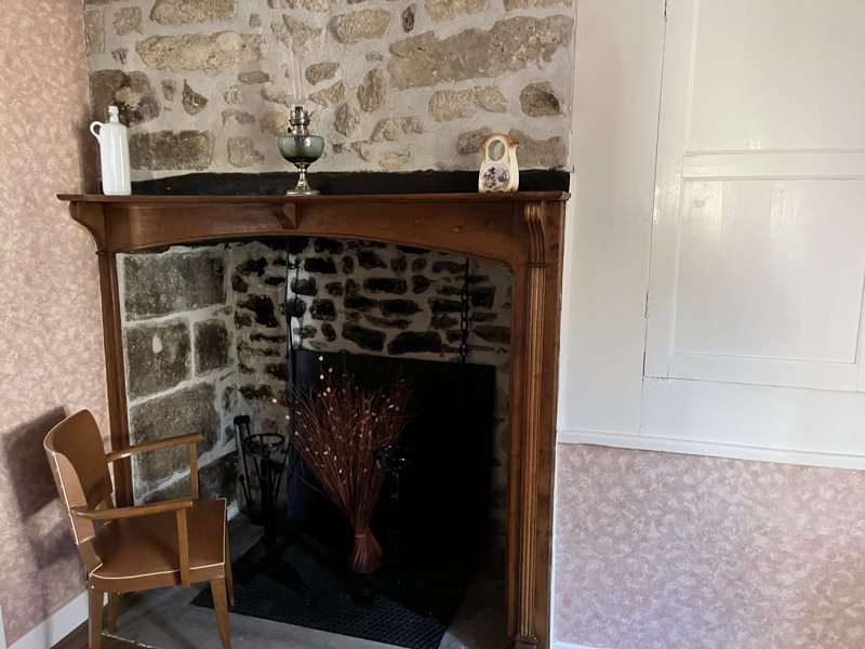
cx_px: 432
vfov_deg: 53.1
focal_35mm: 26
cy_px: 324
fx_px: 650
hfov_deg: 67.3
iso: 500
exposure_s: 1/25
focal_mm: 5.1
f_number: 1.6
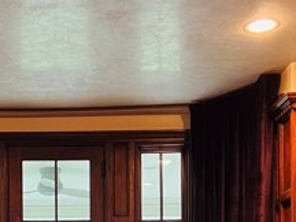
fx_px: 658
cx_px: 52
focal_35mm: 77
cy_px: 306
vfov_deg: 17.7
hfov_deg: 24.9
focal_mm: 5.7
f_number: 1.5
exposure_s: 1/40
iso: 400
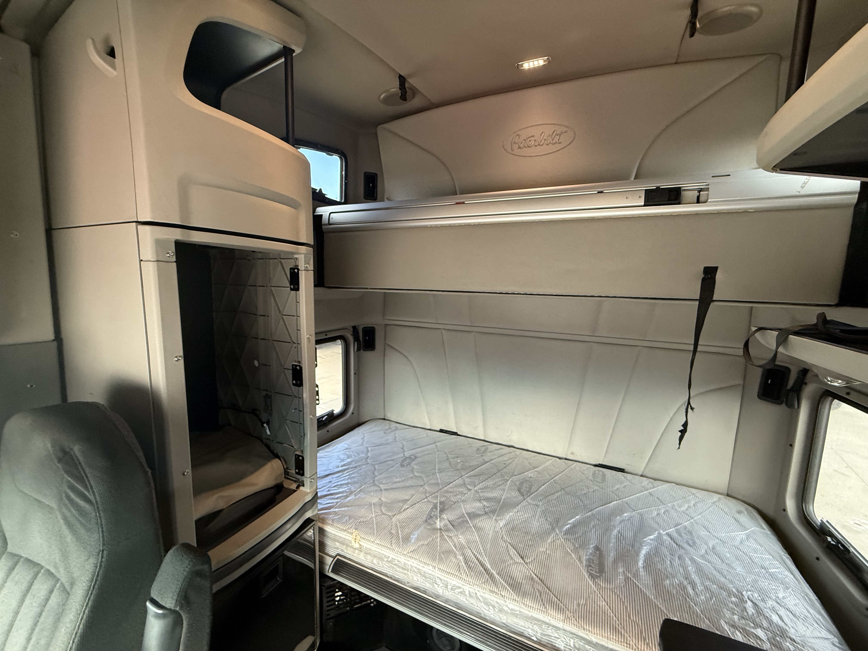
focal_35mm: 14
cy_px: 326
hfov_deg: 102.1
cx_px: 434
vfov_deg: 85.7
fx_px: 351
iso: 400
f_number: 2.2
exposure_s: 1/68
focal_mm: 2.22
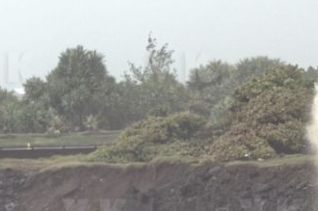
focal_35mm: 727
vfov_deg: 1.9
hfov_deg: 2.8
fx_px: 6412
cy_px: 244
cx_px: 180
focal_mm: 200
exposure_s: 1/1000
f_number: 5.6
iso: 400
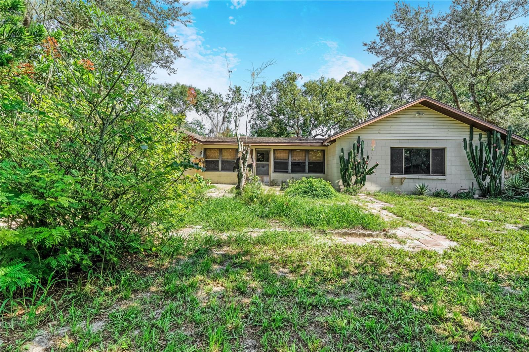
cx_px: 264
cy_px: 176
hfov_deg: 95.0
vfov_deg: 72.0
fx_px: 242
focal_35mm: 16
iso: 250
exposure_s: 1/4000
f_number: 9
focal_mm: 11
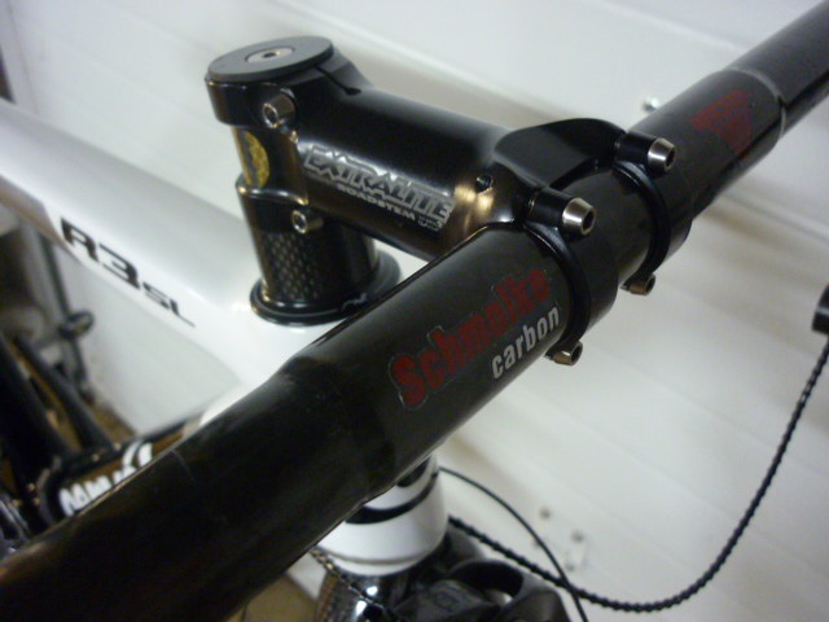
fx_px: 790
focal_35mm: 33
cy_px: 311
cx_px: 414
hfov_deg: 55.4
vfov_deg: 42.9
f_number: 2.8
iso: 400
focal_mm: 5.5
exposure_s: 1/10
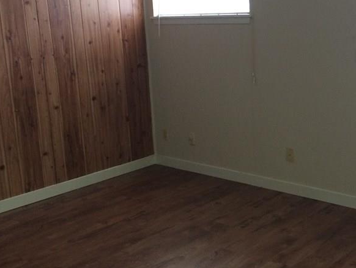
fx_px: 525
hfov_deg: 36.6
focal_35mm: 51
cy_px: 127
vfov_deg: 28.6
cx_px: 268
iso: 250
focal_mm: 4.15
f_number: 2.2
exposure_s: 1/30
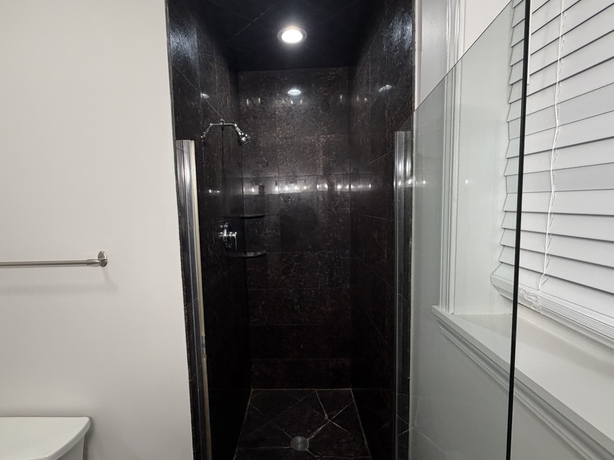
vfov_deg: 74.7
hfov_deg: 90.9
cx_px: 289
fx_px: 301
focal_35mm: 17
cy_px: 232
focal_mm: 2.22
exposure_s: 1/120
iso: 320
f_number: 2.2
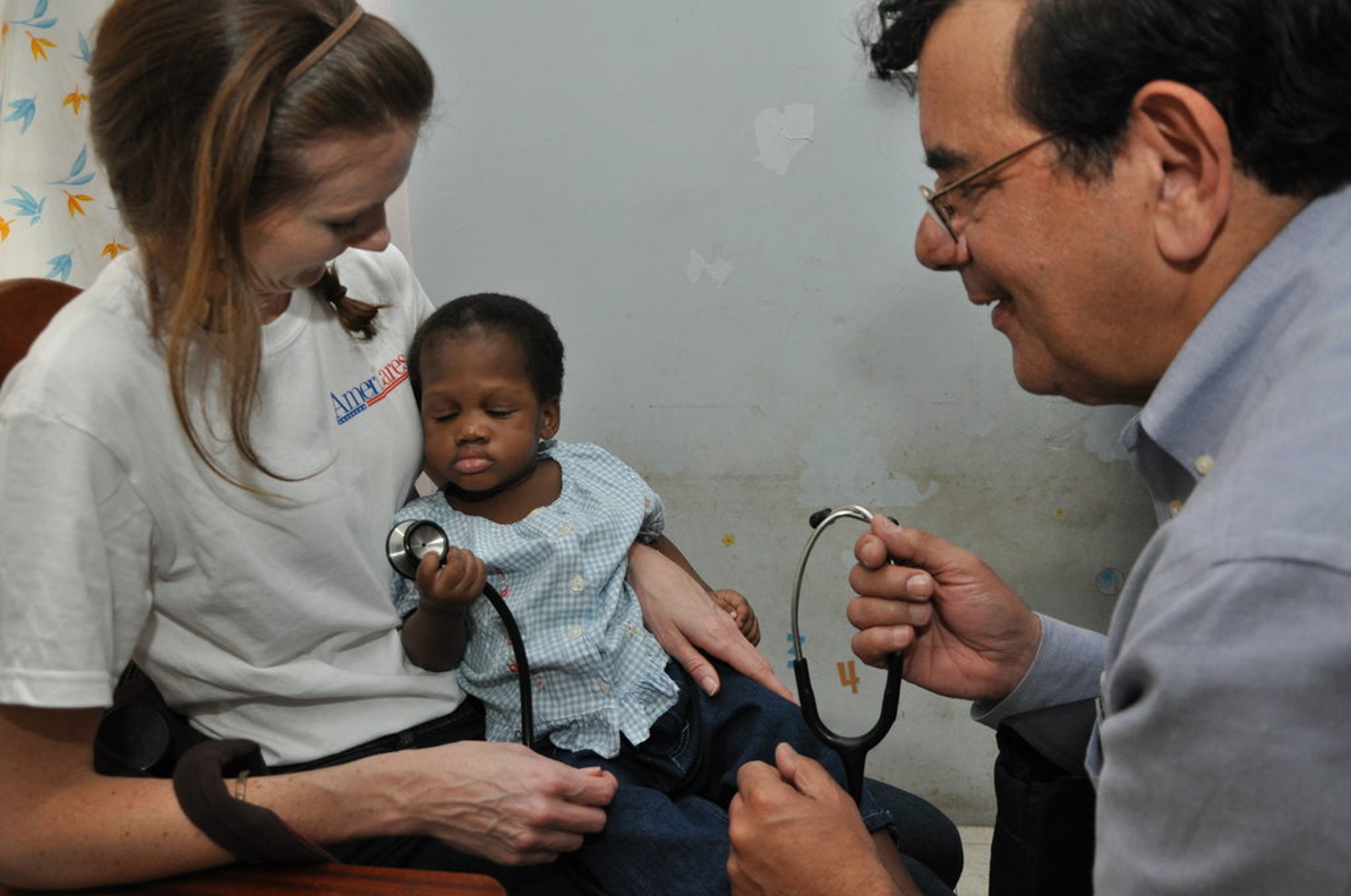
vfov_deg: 47.8
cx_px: 676
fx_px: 1012
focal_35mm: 27
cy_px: 448
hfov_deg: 67.4
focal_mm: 18
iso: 800
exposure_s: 1/60
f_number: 5.6
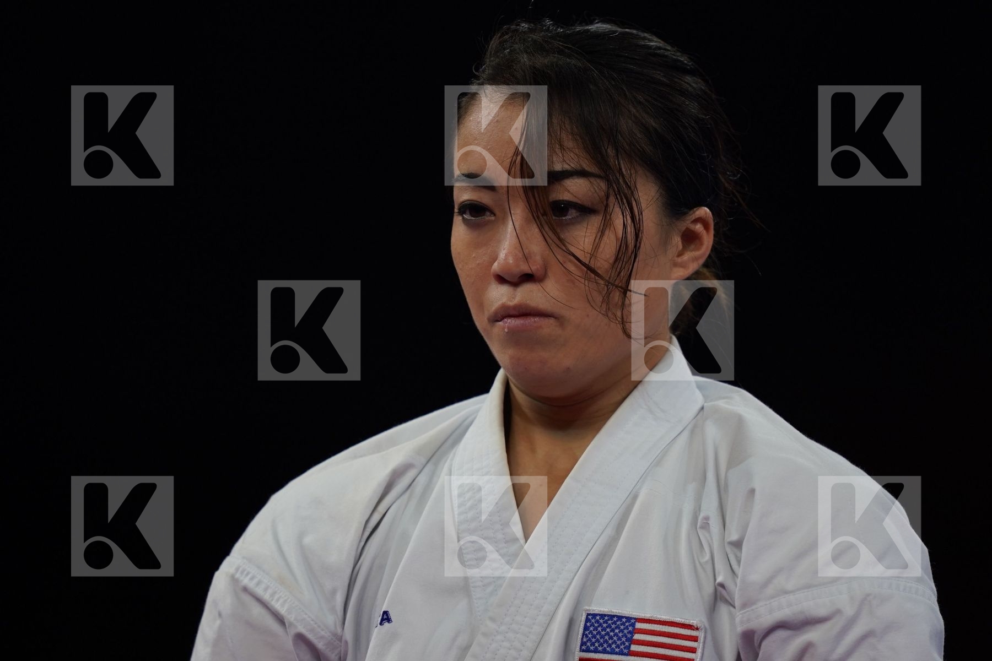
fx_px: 16532
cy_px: 330
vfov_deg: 2.3
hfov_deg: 3.4
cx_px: 496
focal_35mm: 600
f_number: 2.8
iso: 400
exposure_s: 1/500
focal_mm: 400
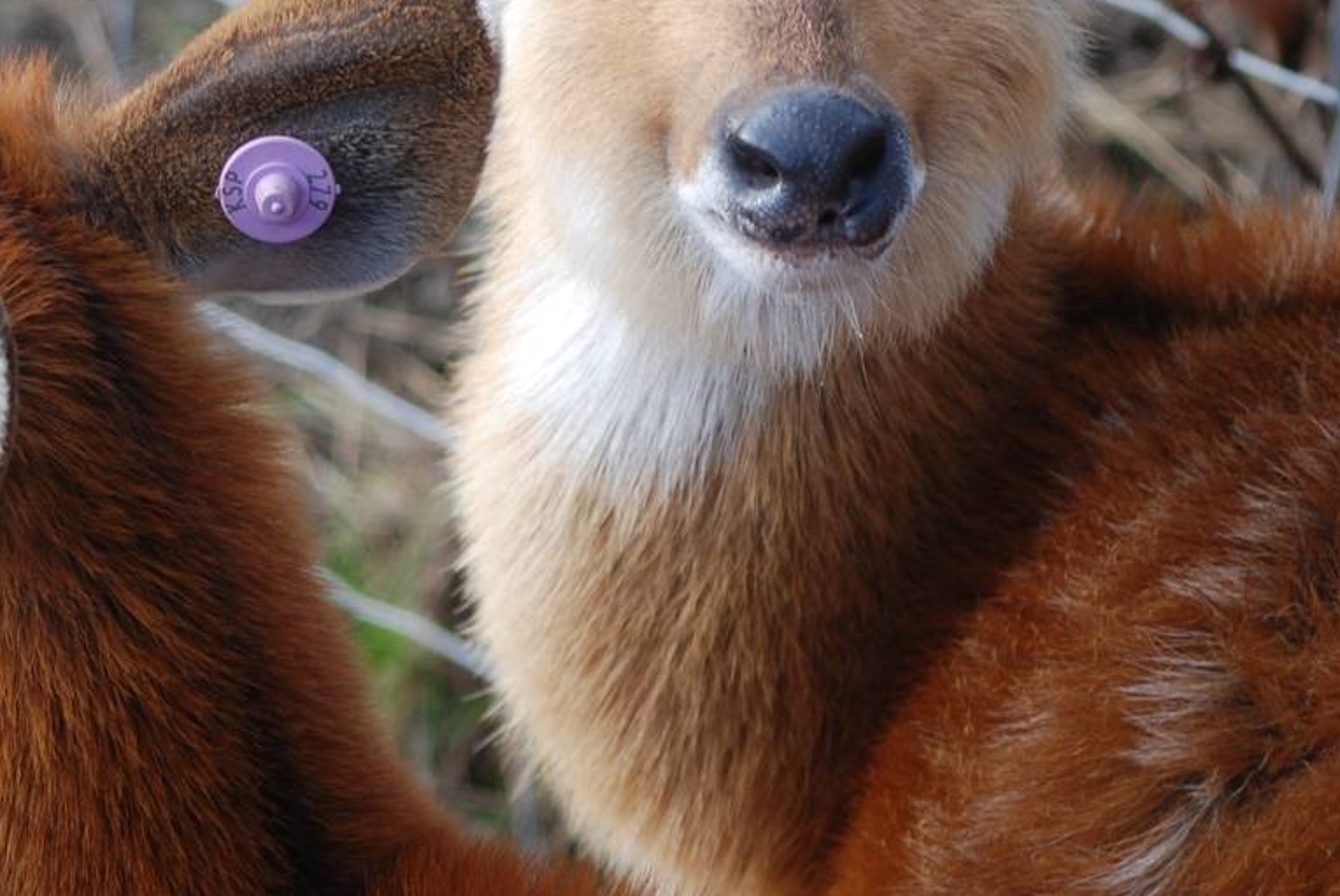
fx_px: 14046
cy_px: 1
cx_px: 588
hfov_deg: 5.5
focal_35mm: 377
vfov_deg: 3.7
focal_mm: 120
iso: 200
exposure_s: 1/250
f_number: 4.2
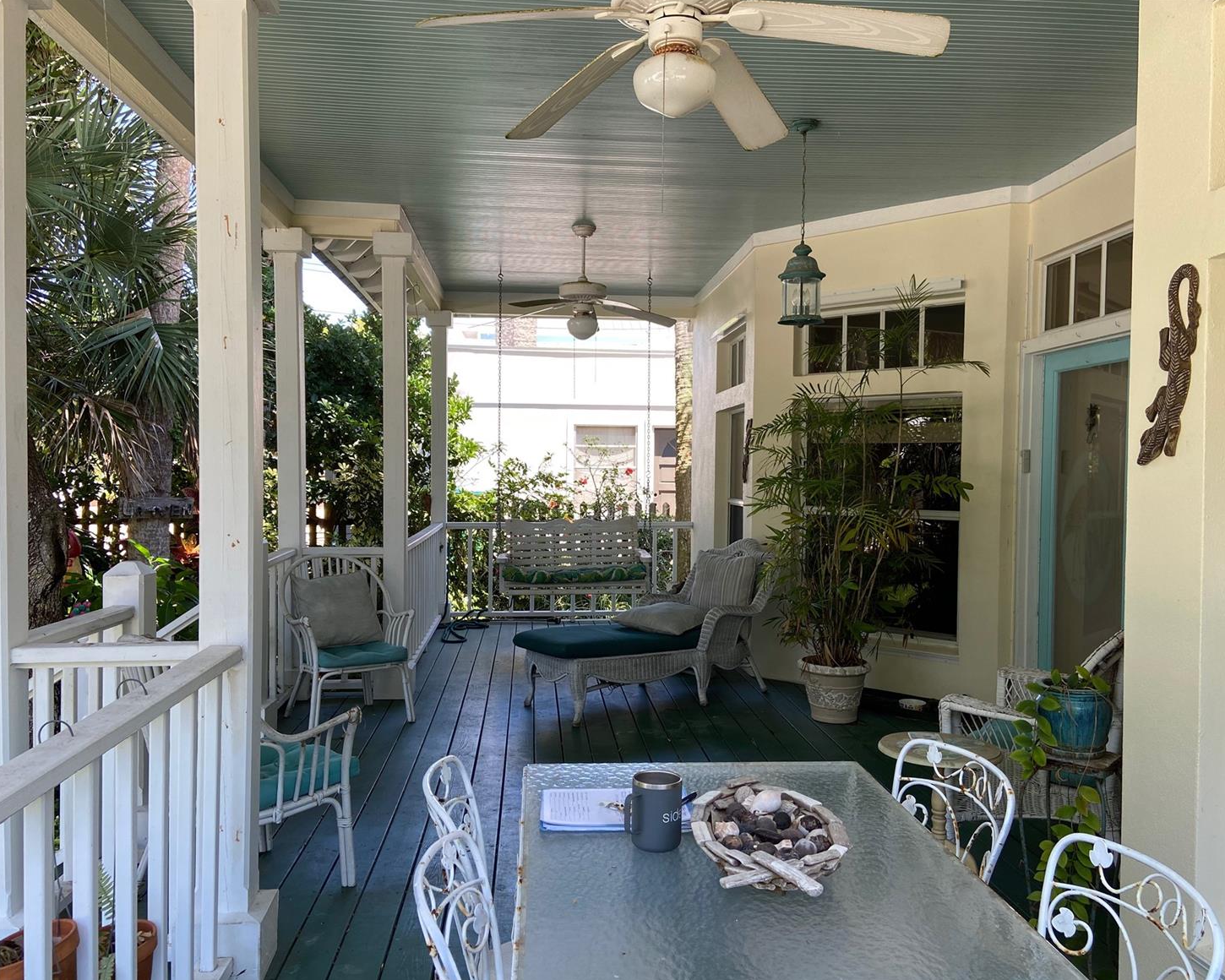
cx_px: 618
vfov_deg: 51.5
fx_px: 1015
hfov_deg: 62.2
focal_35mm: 28
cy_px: 504
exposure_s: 1/156
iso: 32
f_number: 1.8
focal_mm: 4.25
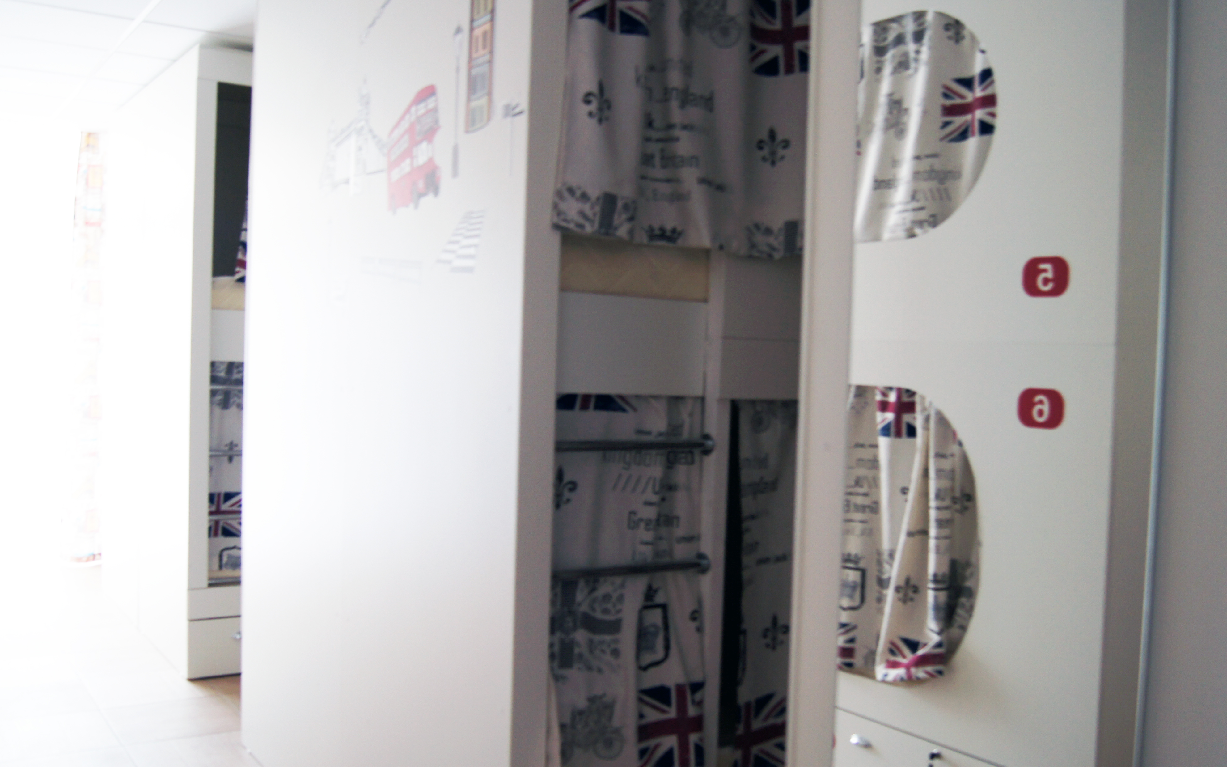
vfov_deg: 37.3
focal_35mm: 34
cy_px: 408
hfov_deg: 56.6
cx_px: 675
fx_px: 1137
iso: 250
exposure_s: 1/30
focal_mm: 18
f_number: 3.5
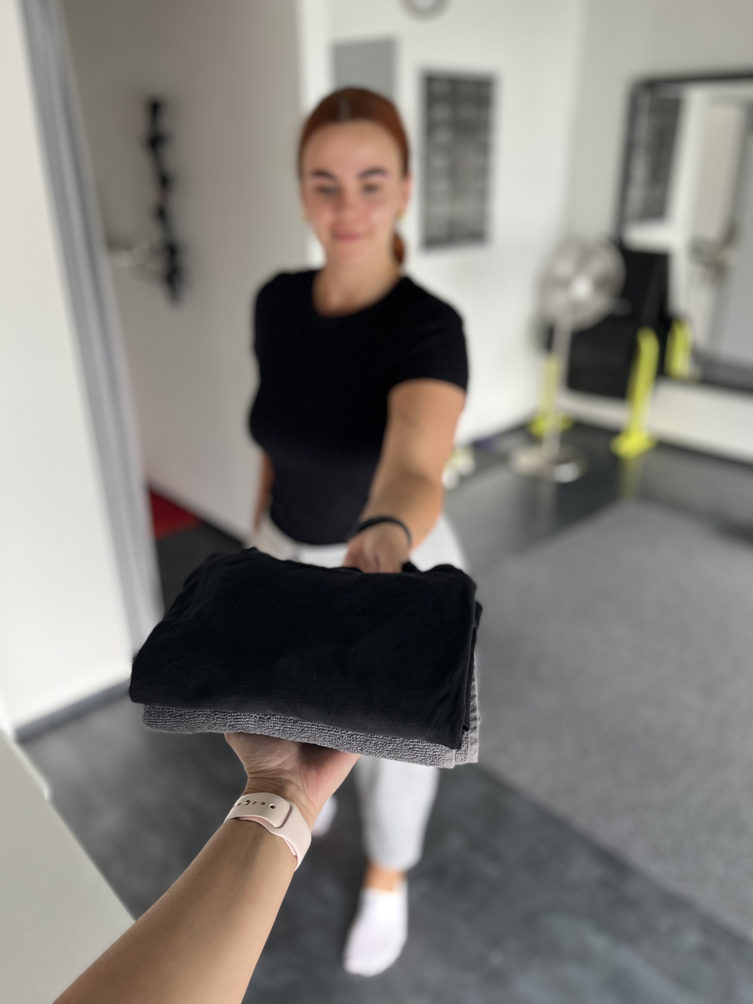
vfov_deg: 67.3
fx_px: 754
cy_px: 502
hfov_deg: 53.1
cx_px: 376
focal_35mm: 26
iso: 125
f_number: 1.6
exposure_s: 1/103
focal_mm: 5.1
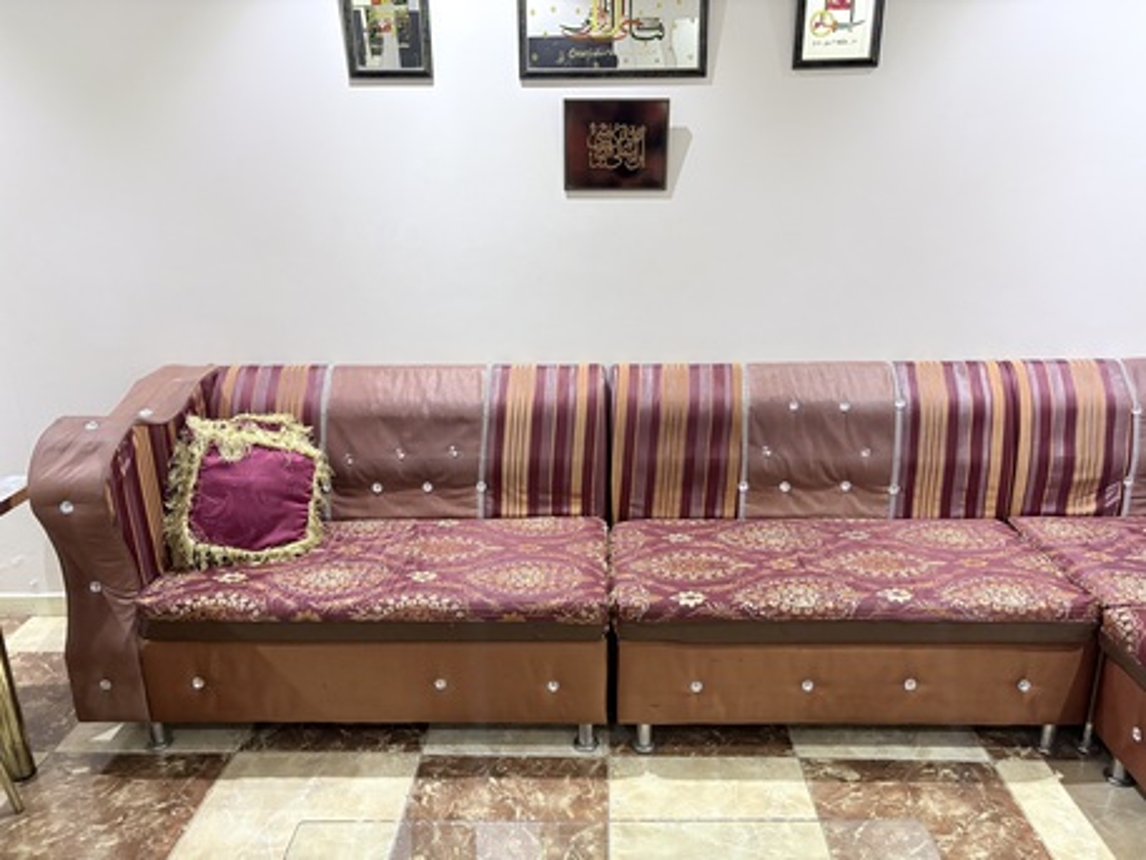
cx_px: 573
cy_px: 430
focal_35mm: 26
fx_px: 861
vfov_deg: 53.1
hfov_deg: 67.3
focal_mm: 5.96
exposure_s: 1/40
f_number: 1.6
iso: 400
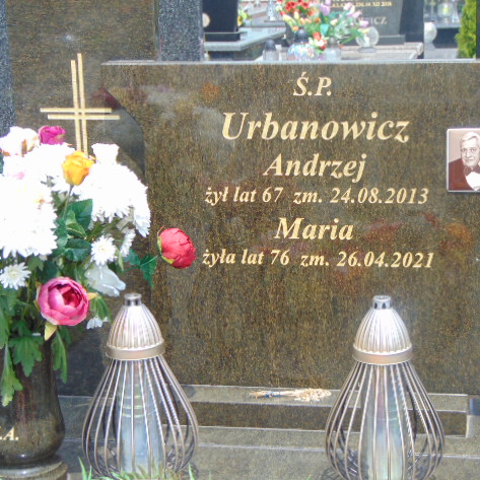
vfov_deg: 20.4
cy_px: 237
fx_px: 1333
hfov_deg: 20.4
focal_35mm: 85
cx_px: 284
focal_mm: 12.8
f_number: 3.7
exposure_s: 1/400
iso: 80
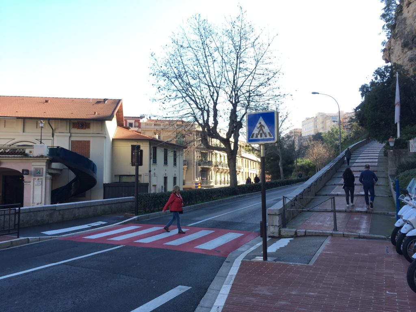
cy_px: 156
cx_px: 208
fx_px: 349
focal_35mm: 29
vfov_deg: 48.2
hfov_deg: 61.7
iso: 25
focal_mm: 4.15
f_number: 2.2
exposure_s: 1/240
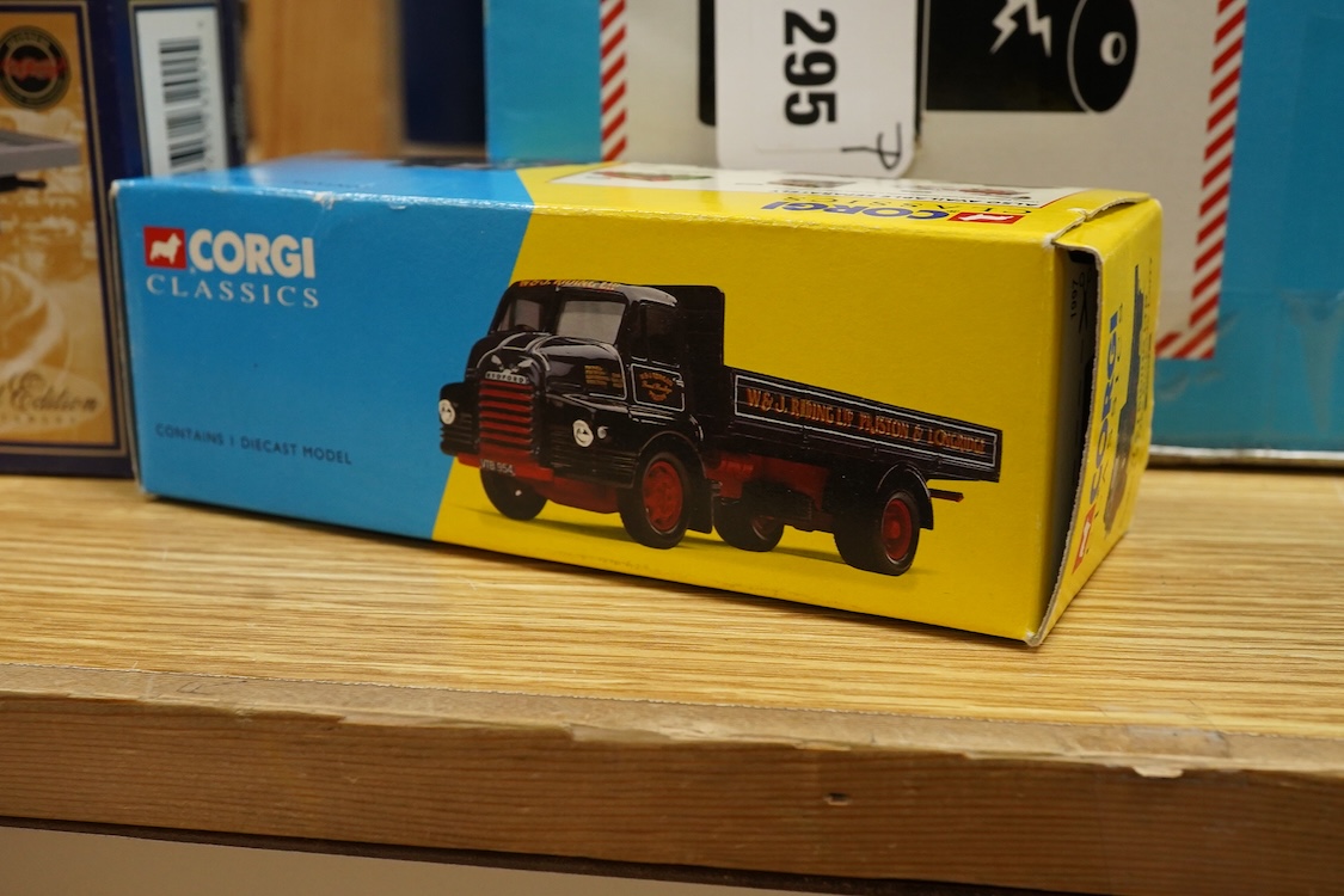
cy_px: 448
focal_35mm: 45
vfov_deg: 29.9
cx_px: 672
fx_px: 1680
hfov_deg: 43.6
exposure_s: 1/100
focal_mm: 30
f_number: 11
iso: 2000
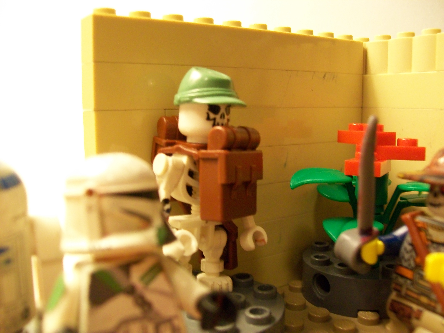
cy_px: 166
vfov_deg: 39.7
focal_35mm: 36
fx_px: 462
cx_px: 222
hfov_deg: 51.4
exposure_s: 1/15
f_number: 2.7
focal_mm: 6
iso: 160
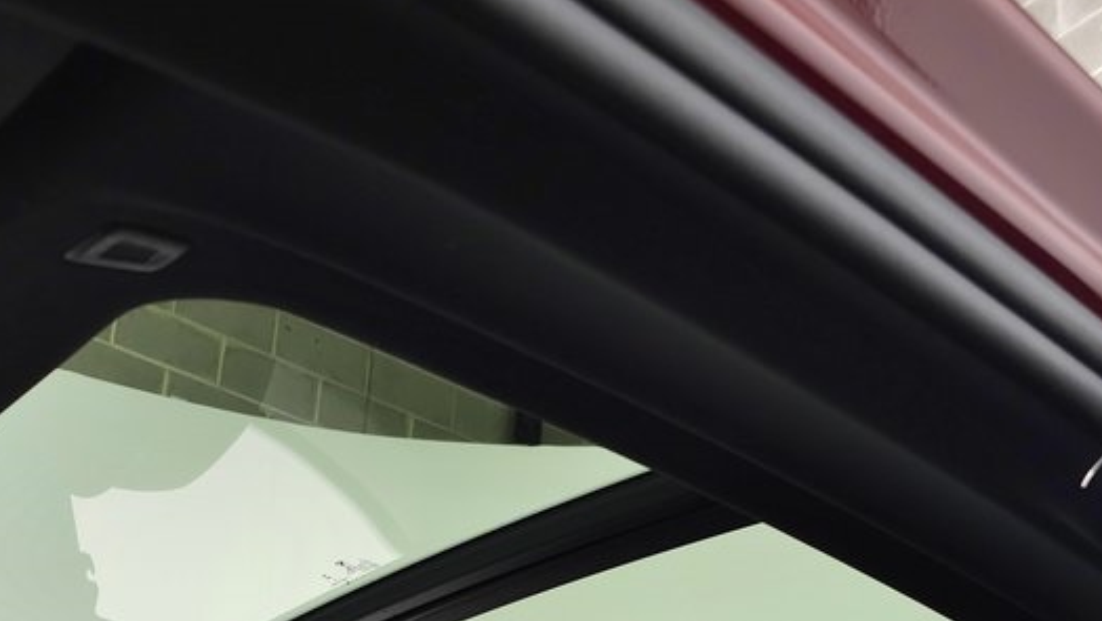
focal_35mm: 49
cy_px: 756
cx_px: 393
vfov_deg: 22.4
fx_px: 1432
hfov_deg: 41.7
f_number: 1.7
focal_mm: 6.3
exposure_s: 1/60
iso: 160
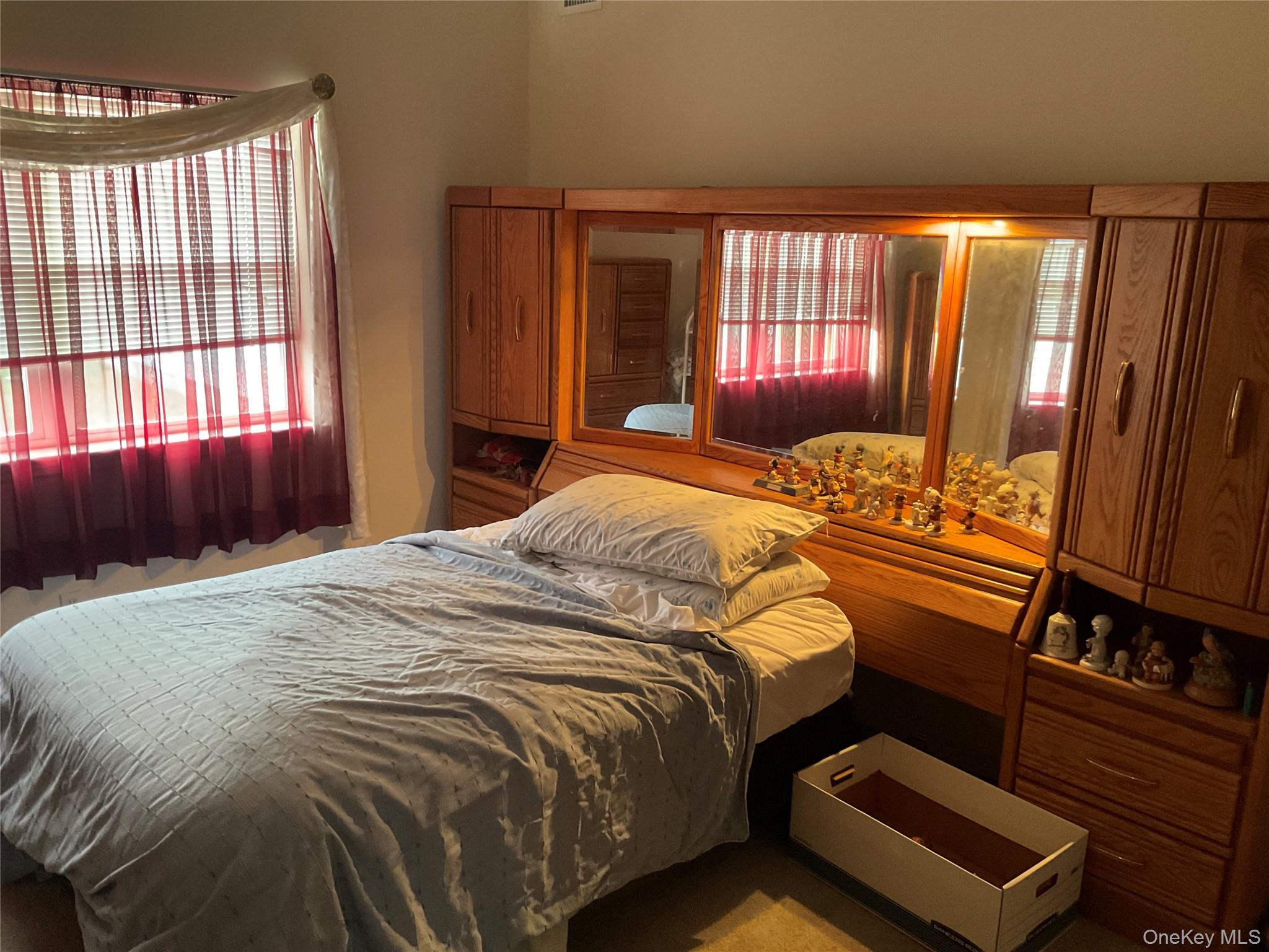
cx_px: 634
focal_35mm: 29
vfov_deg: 48.2
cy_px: 476
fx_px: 1063
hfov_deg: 61.7
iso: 250
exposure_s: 1/40
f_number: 1.8
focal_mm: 3
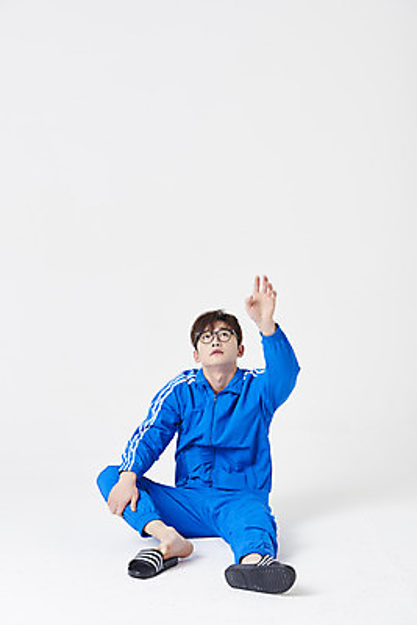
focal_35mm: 70
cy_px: 312
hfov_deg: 19.5
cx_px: 208
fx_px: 1215
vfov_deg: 28.8
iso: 100
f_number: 13
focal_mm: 70
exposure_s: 1/125
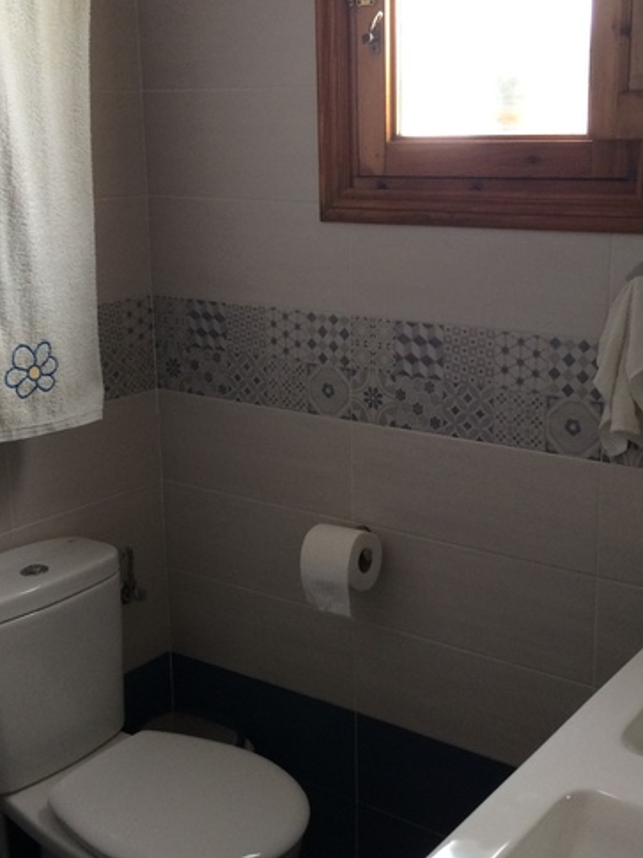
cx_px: 354
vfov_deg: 41.2
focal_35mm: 46
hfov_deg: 31.5
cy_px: 413
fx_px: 1139
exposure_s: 1/33
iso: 80
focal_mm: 4.15
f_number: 2.2
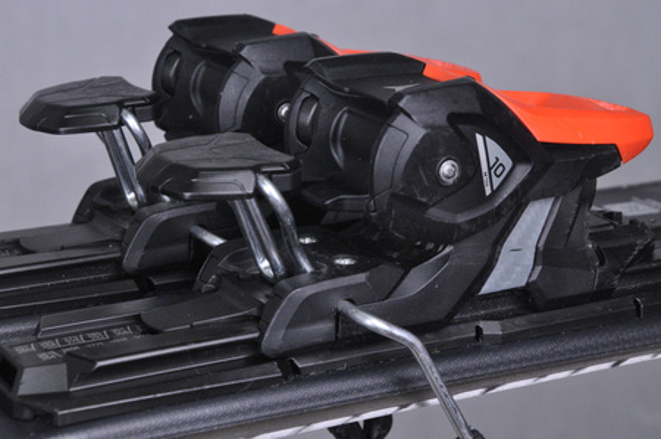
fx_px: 1926
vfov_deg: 13.0
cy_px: 220
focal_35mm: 105
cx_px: 330
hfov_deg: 19.5
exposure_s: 1/125
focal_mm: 70
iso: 3200
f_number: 9.5
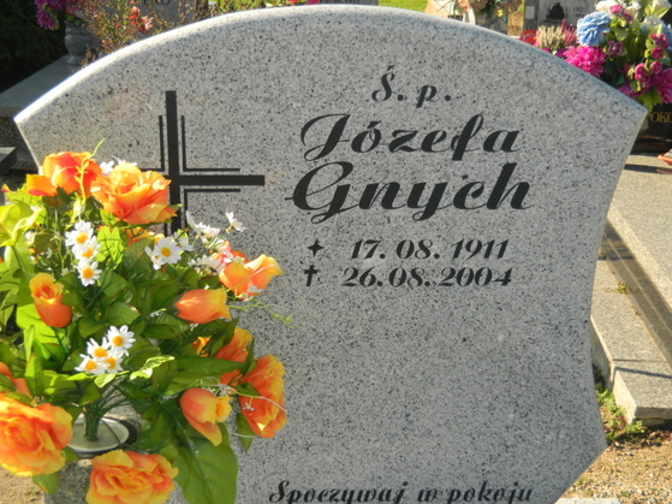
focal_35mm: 63
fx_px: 1223
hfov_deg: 30.7
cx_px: 334
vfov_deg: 23.3
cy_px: 239
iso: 80
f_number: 4.2
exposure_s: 1/280
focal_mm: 9.9
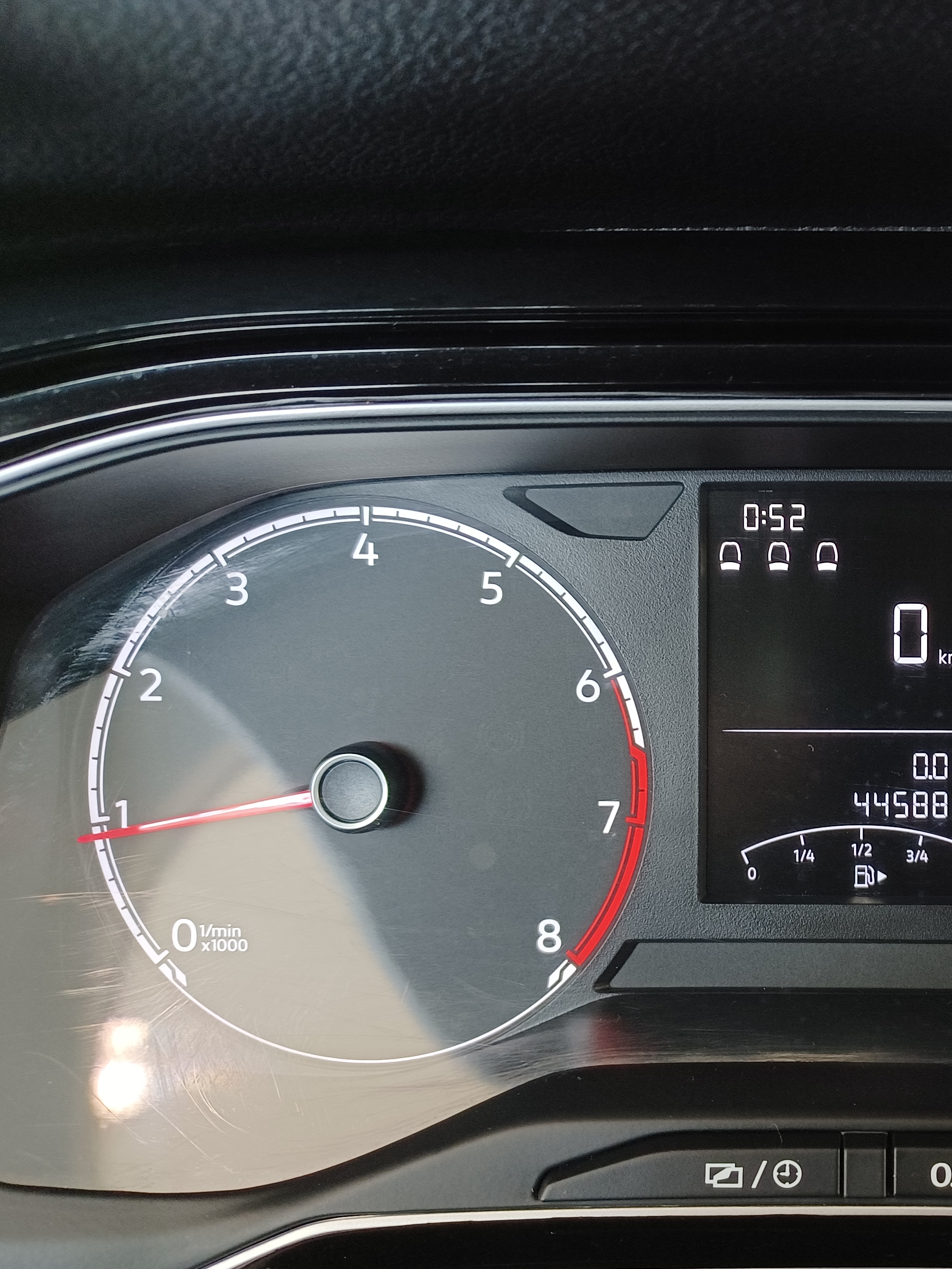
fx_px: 1357
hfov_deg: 36.2
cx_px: 863
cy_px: 677
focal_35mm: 37
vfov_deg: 50.1
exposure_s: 1/60
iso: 160
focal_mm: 4.6
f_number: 1.8
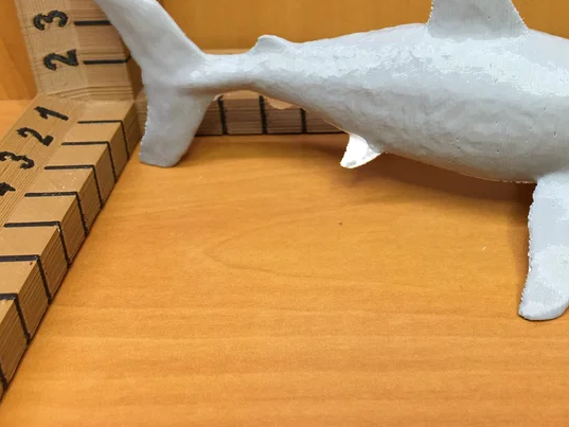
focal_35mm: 45
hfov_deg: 41.0
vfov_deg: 31.6
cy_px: 105
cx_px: 419
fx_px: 740
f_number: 2.2
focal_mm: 4.15
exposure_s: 1/15
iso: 40
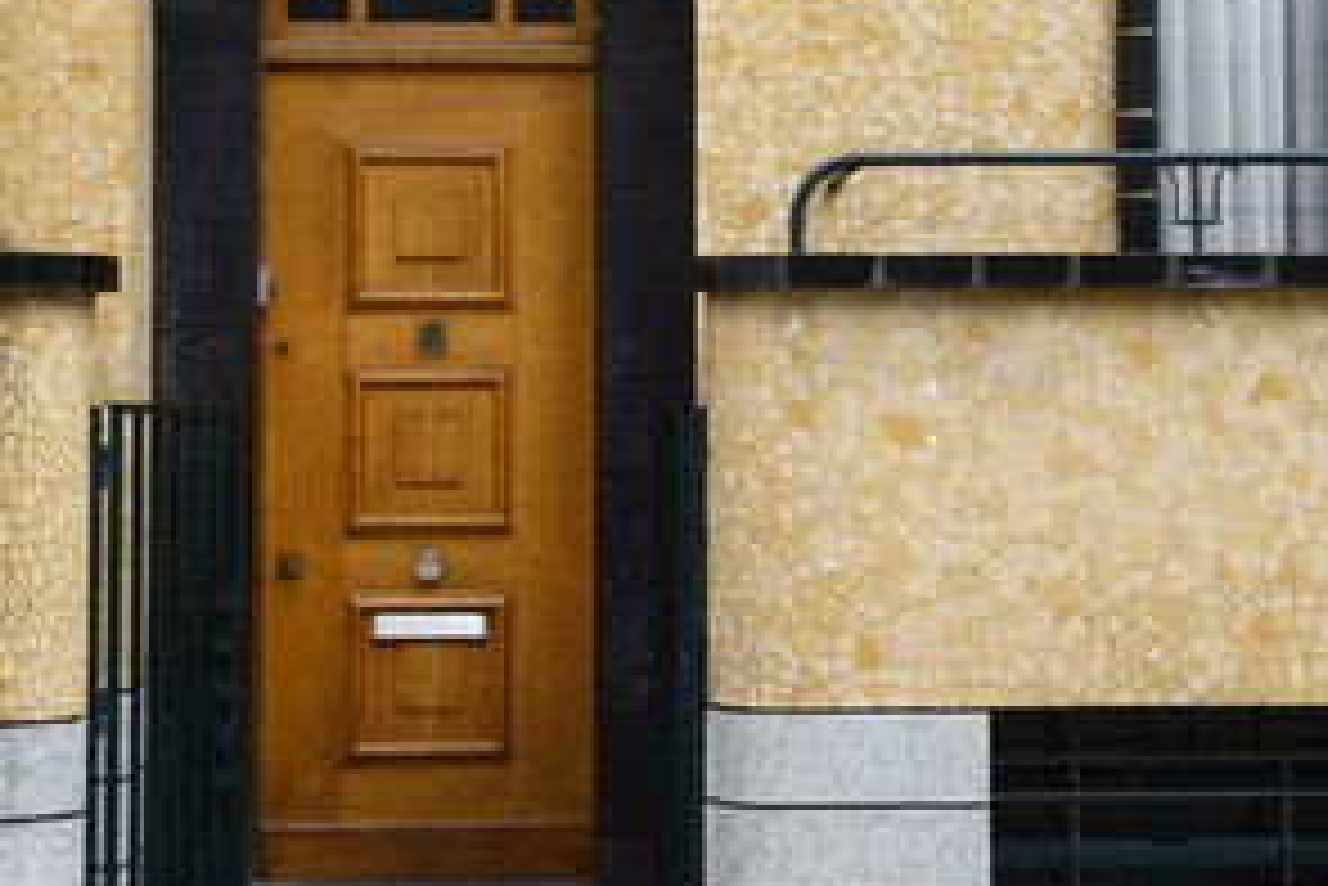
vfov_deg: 18.4
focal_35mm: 74
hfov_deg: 27.3
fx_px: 2731
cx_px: 801
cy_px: 274
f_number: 8
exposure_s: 1/250
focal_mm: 52
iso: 200
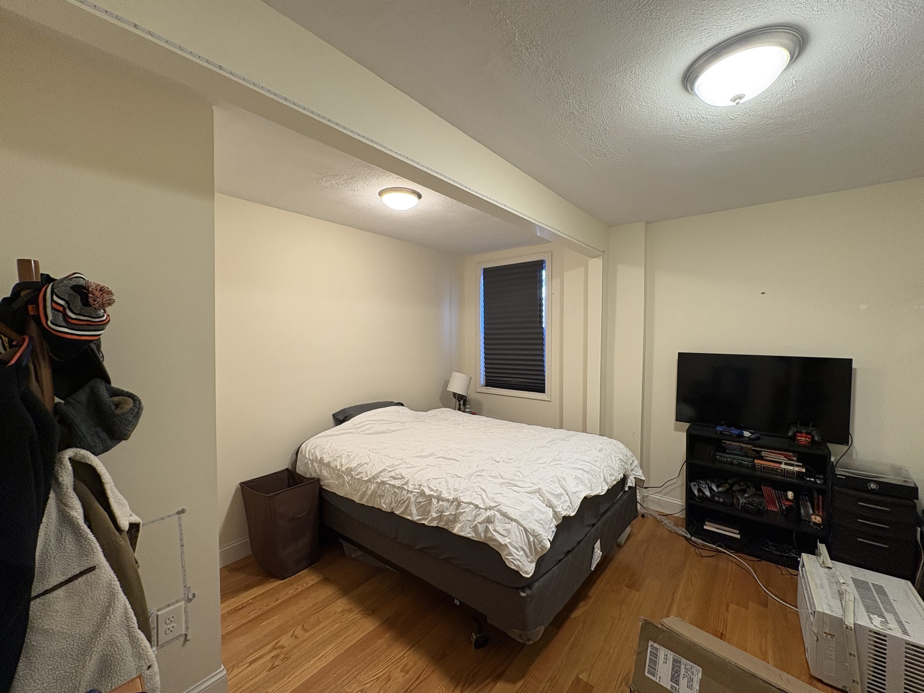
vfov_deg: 85.7
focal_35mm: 14
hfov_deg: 102.1
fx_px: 374
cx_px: 462
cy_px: 346
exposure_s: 1/60
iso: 125
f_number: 2.2
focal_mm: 2.22
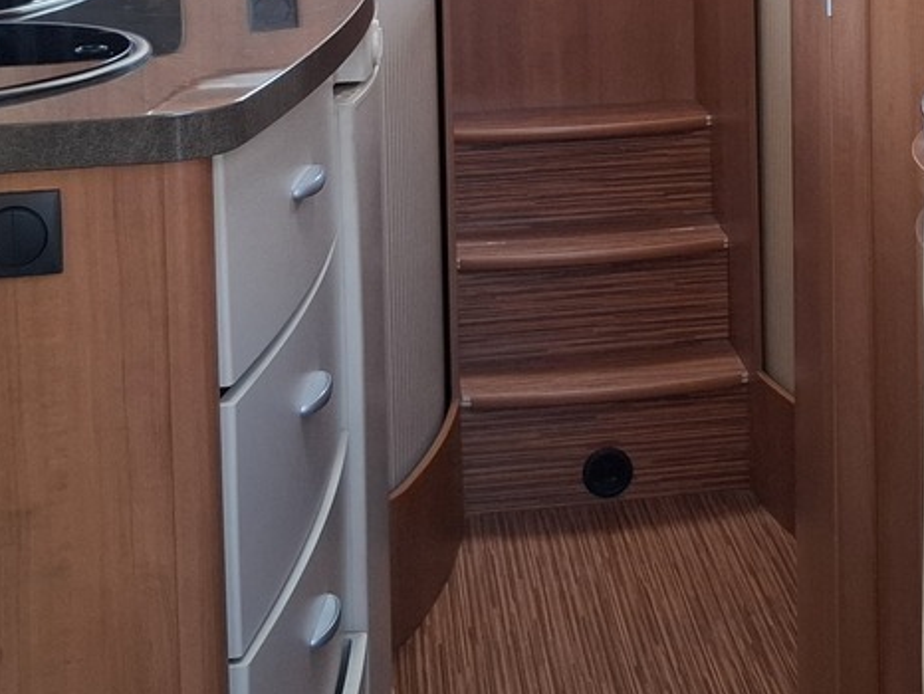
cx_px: 718
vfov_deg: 19.7
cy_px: -99
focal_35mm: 71
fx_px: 1896
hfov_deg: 26.9
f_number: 1.8
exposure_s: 1/120
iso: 125
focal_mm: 5.54
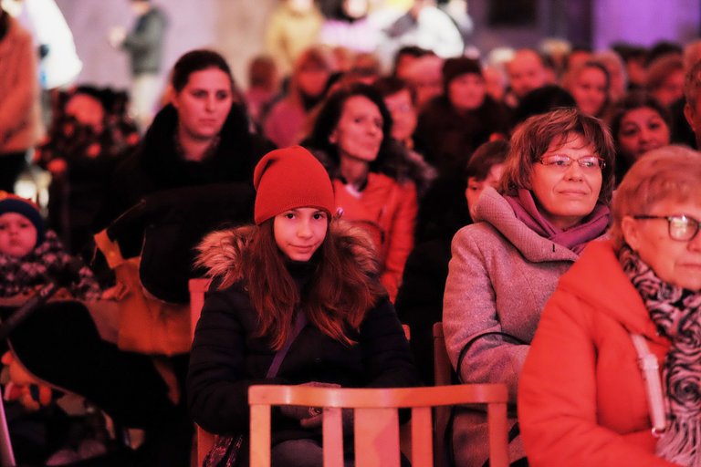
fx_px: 2492
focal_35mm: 128
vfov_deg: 10.7
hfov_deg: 16.0
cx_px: 350
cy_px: 234
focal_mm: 85
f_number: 1.8
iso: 6400
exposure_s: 1/34
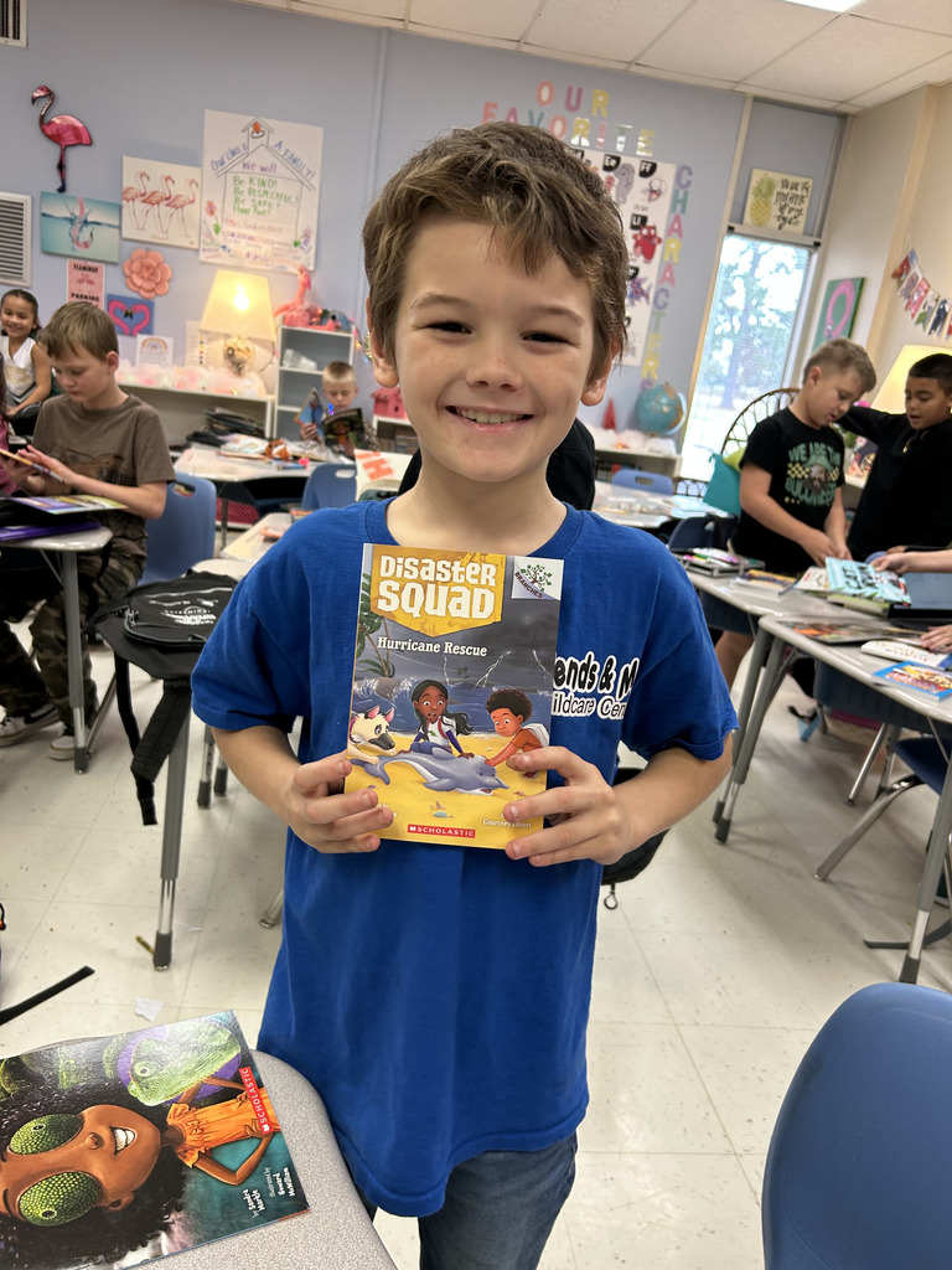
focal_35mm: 26
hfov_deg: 53.1
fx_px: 953
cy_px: 635
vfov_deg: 67.3
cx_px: 476
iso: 100
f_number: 1.5
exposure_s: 1/60
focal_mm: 5.7
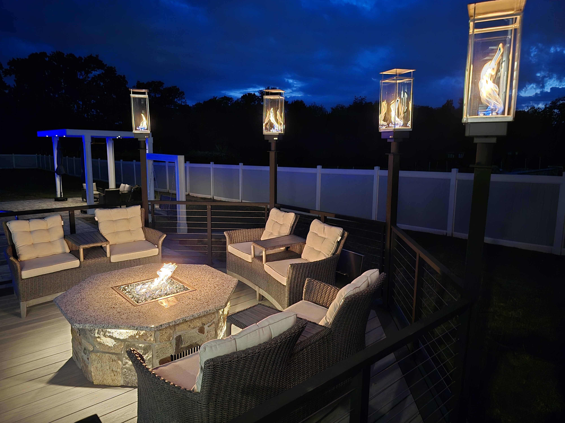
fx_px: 375
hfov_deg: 73.9
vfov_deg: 58.9
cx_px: 282
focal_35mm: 23
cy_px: 212
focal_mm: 6.3
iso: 2500
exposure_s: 1/15
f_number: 1.7
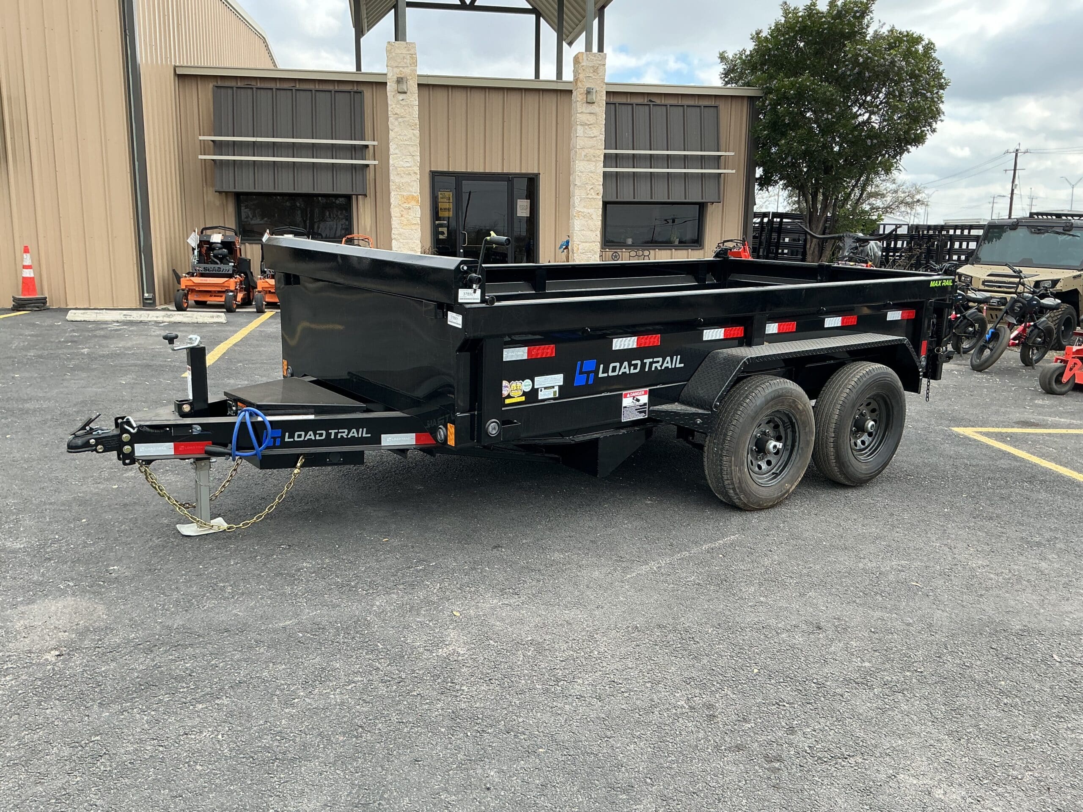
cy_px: 406
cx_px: 542
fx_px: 907
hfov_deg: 61.7
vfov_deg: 48.2
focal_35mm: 29
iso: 25
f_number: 1.8
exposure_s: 1/556
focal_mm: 3
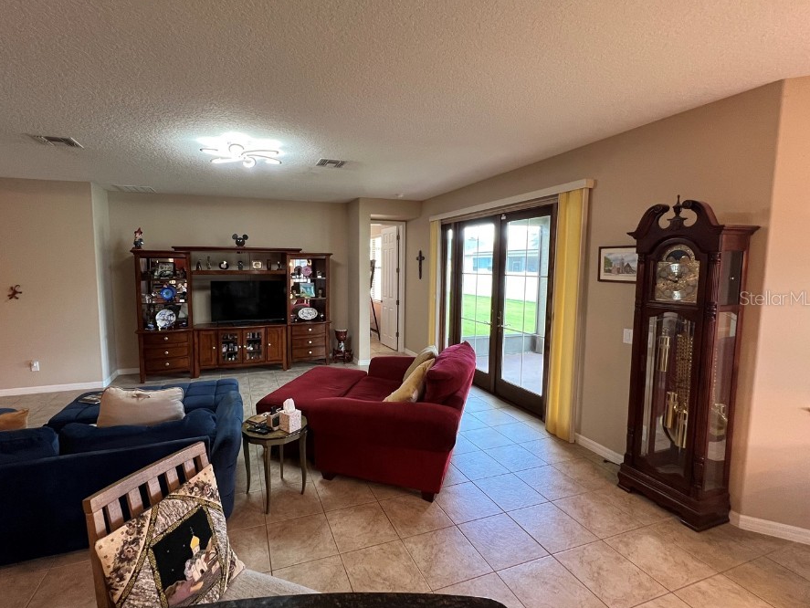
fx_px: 351
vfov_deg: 81.8
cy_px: 298
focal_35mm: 15
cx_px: 358
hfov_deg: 97.7
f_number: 1.8
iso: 320
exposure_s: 1/60
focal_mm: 1.57
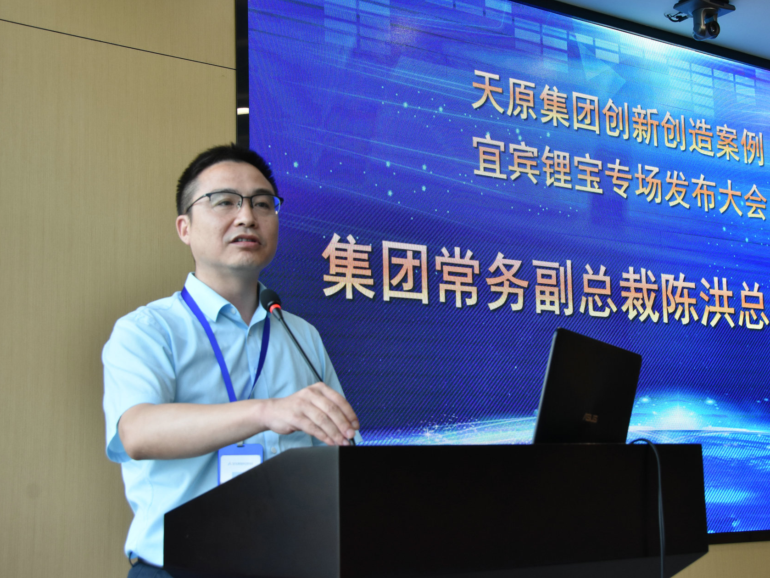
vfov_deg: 26.6
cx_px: 442
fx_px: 1224
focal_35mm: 55
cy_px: 282
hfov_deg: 34.9
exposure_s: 1/200
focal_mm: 32
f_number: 7.1
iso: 800
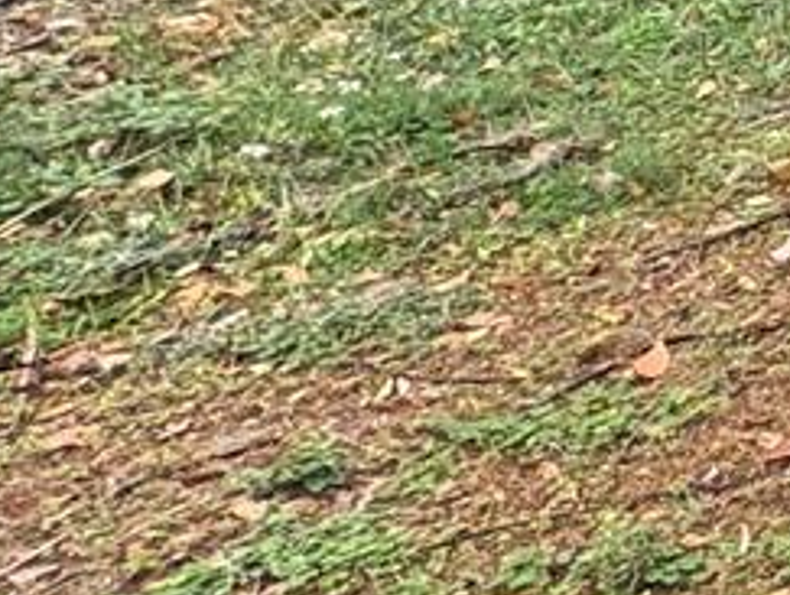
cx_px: 2350
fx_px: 2103
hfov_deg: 11.6
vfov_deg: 14.2
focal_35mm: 92
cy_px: -484
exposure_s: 1/180
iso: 40
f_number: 2.2
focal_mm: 2.22
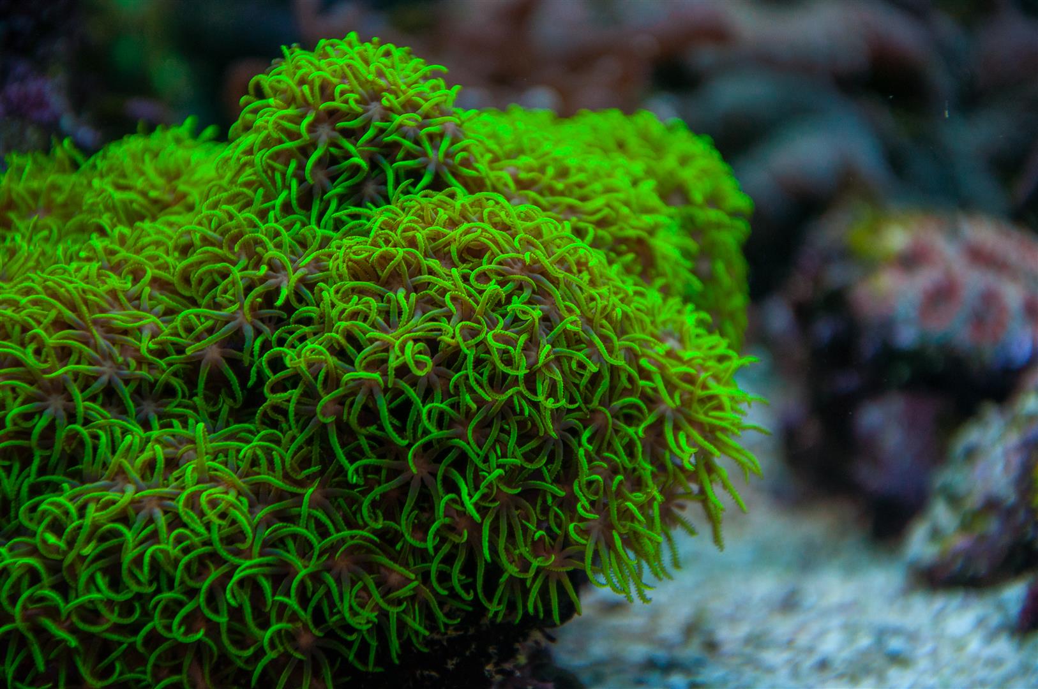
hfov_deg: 13.1
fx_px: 4536
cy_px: 344
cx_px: 519
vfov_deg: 8.7
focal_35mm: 158
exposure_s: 1/125
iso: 200
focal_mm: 105
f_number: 5.6
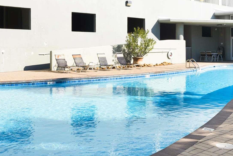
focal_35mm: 46
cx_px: 141
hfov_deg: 42.2
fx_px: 300
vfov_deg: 28.8
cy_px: 49
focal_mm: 16.5
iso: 500
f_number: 11
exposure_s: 1/320
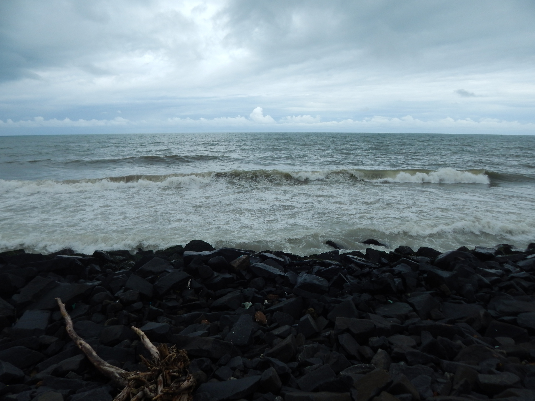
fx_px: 355
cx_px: 268
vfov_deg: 58.9
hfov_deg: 73.9
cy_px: 200
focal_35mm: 23
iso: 125
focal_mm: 4
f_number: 3
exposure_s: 1/1250
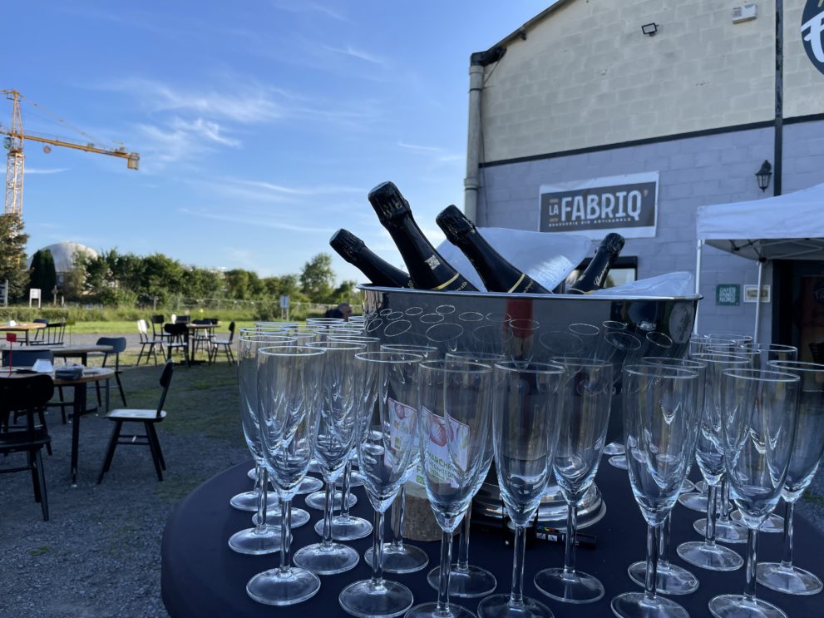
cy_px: 309
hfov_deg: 67.3
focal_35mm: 26
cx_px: 412
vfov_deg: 53.1
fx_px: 619
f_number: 1.6
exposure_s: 1/2681
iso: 50
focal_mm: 4.2
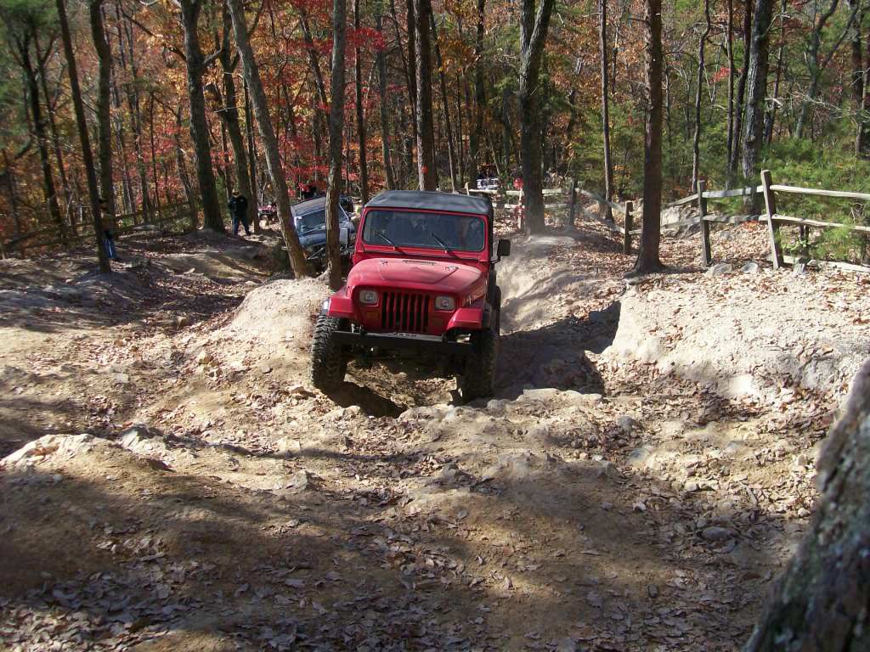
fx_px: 905
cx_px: 435
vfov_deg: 39.7
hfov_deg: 51.4
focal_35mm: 36
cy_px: 326
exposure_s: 1/780
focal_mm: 6
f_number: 2.7
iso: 80
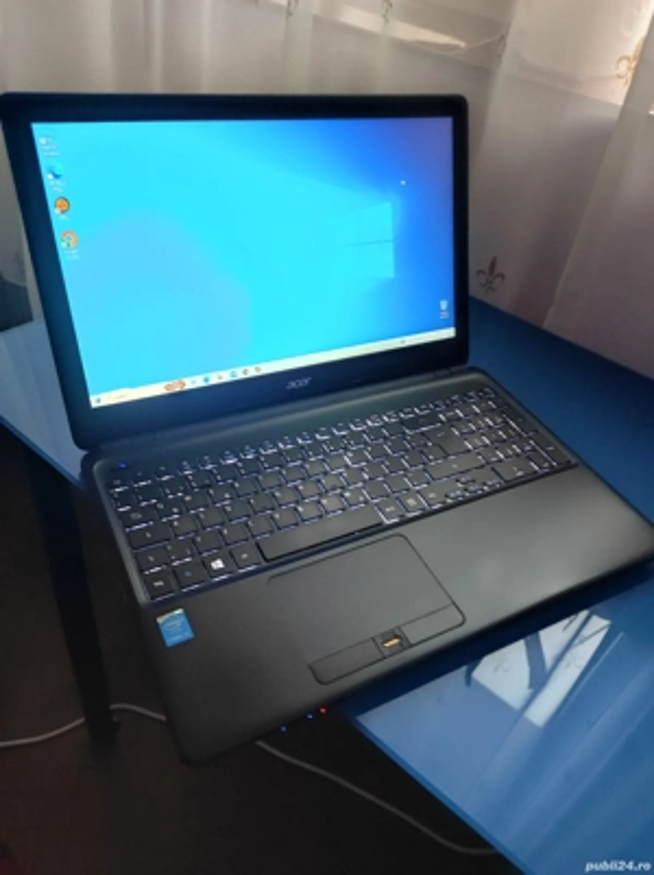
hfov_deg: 54.8
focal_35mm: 25
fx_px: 631
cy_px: 438
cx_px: 327
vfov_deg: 69.4
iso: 962
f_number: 1.79
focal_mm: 4.7
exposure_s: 1/33
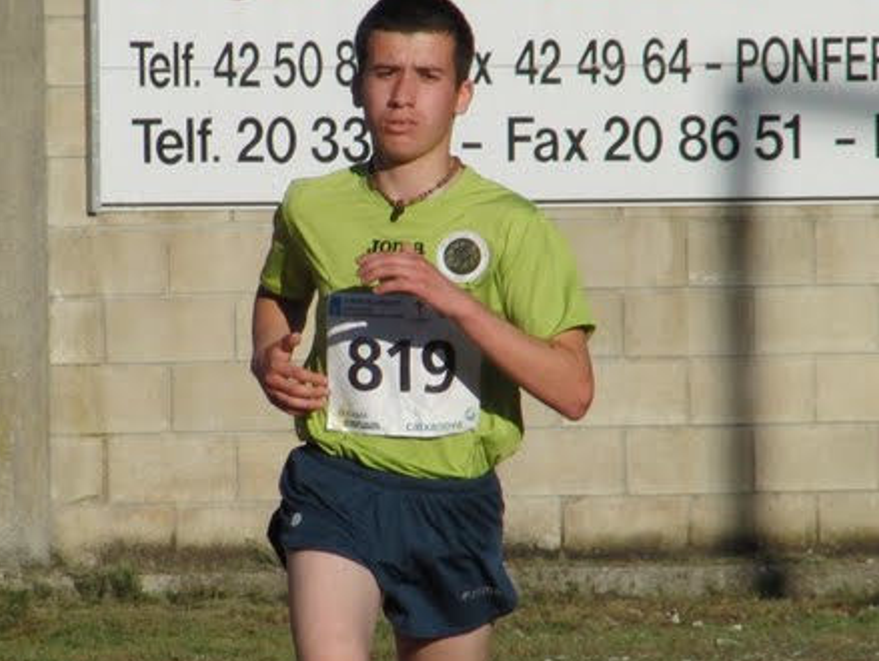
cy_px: 335
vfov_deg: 1.7
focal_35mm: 853
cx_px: 320
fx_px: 21678
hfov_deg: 2.3
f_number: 7.5
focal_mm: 64.7
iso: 100
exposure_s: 1/640
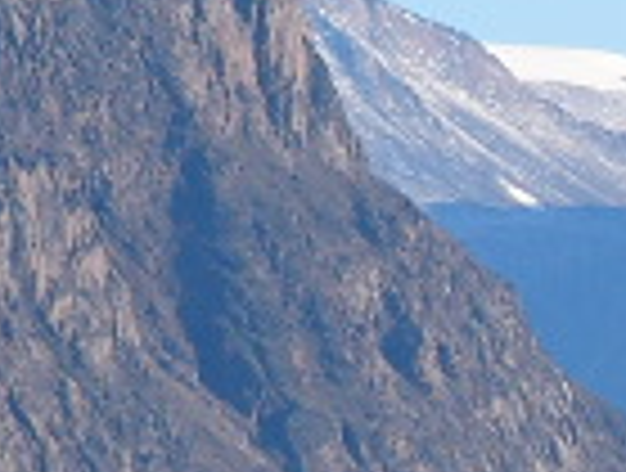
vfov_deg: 1.5
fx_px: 17696
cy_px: 670
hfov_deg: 2.0
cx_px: 1720
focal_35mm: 976
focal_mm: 28.3
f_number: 4
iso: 50
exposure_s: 1/500
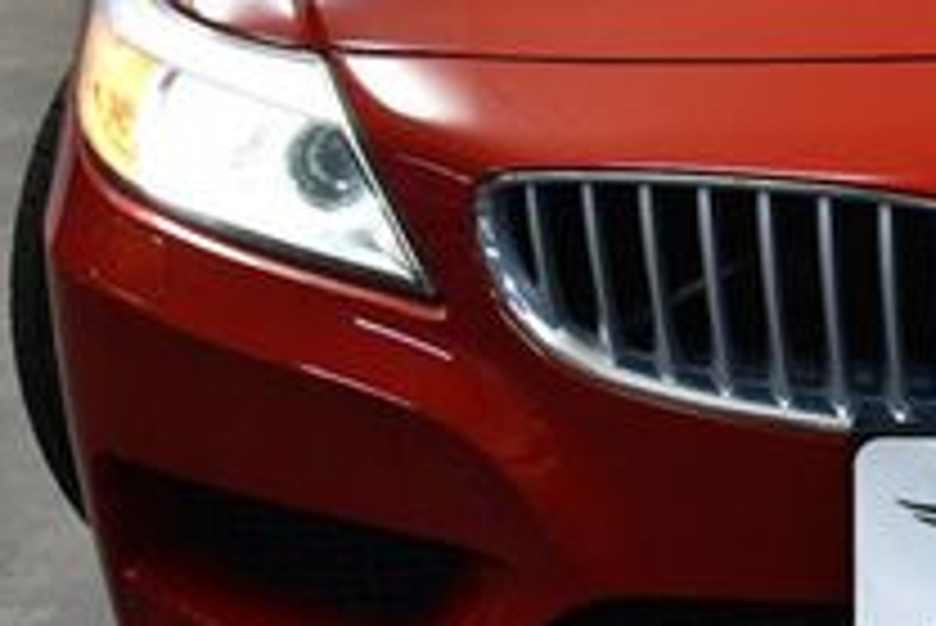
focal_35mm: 111
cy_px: 27
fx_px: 2888
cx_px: 1130
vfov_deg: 12.2
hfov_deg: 17.5
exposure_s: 1/125
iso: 800
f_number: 3.5
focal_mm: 18
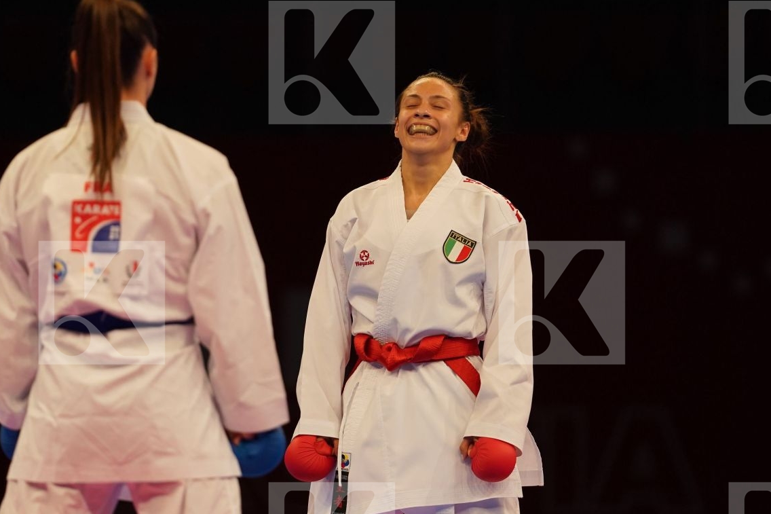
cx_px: 332
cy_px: 303
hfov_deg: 6.5
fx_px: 6788
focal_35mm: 317
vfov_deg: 4.3
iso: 2000
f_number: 2.8
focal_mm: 200
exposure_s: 1/1000
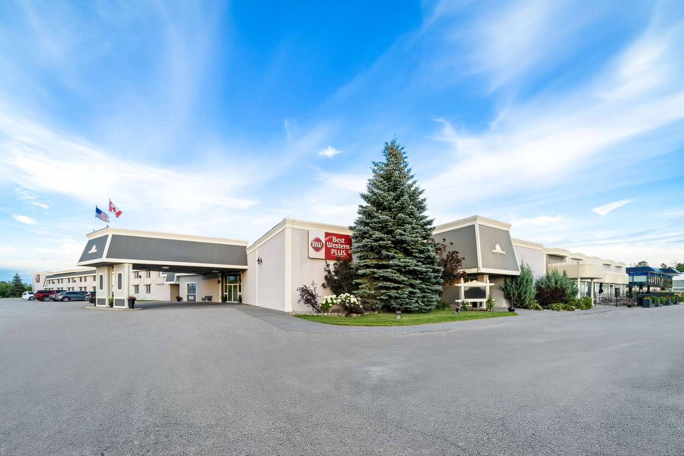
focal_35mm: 13
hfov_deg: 108.3
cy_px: 228
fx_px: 247
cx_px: 342
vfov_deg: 85.4
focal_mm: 13
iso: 250
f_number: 11
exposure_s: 1/30
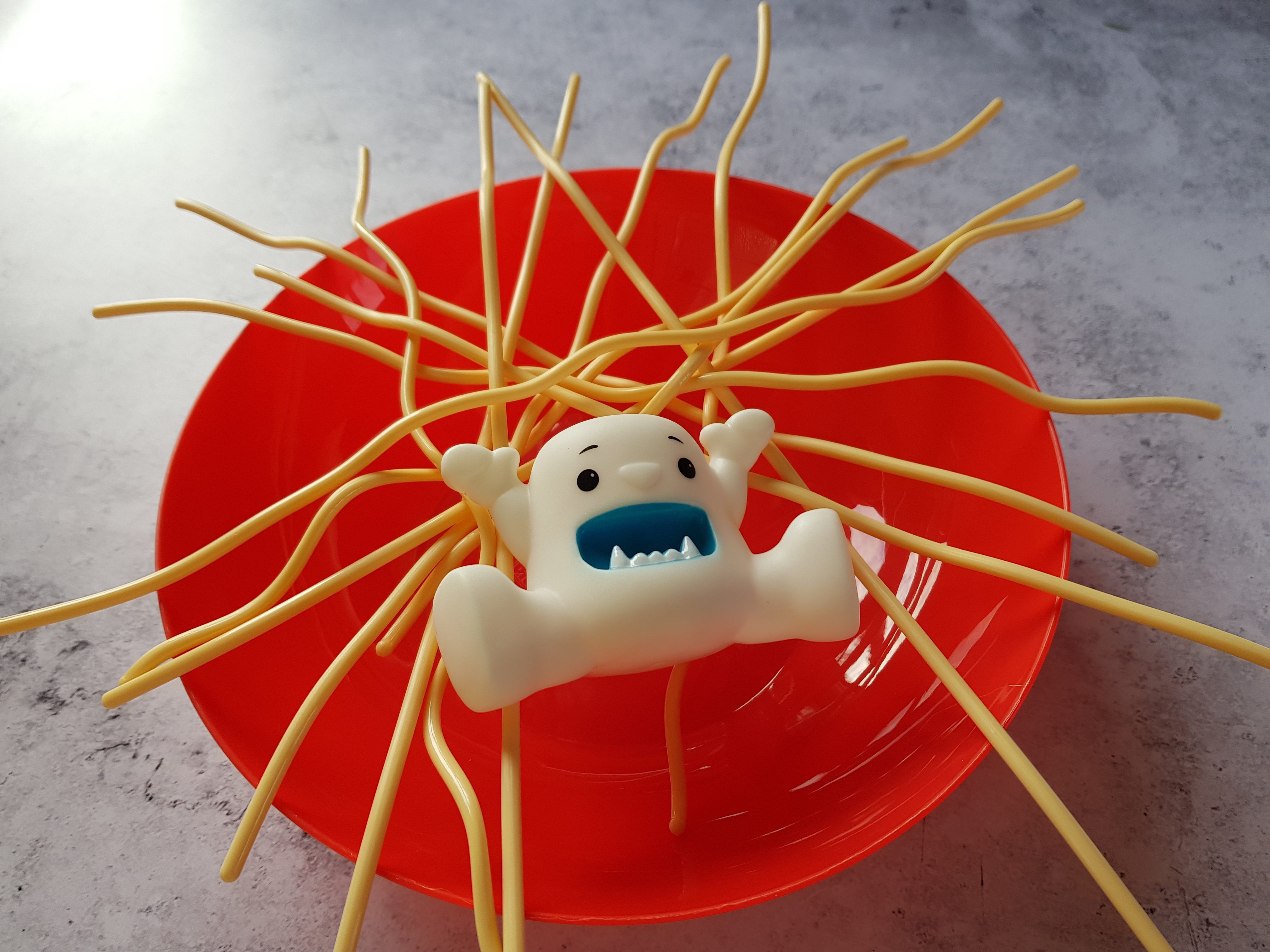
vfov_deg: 53.1
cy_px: 476
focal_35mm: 26
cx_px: 635
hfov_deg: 67.3
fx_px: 954
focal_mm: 4.2
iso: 40
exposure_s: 1/100
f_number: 1.7
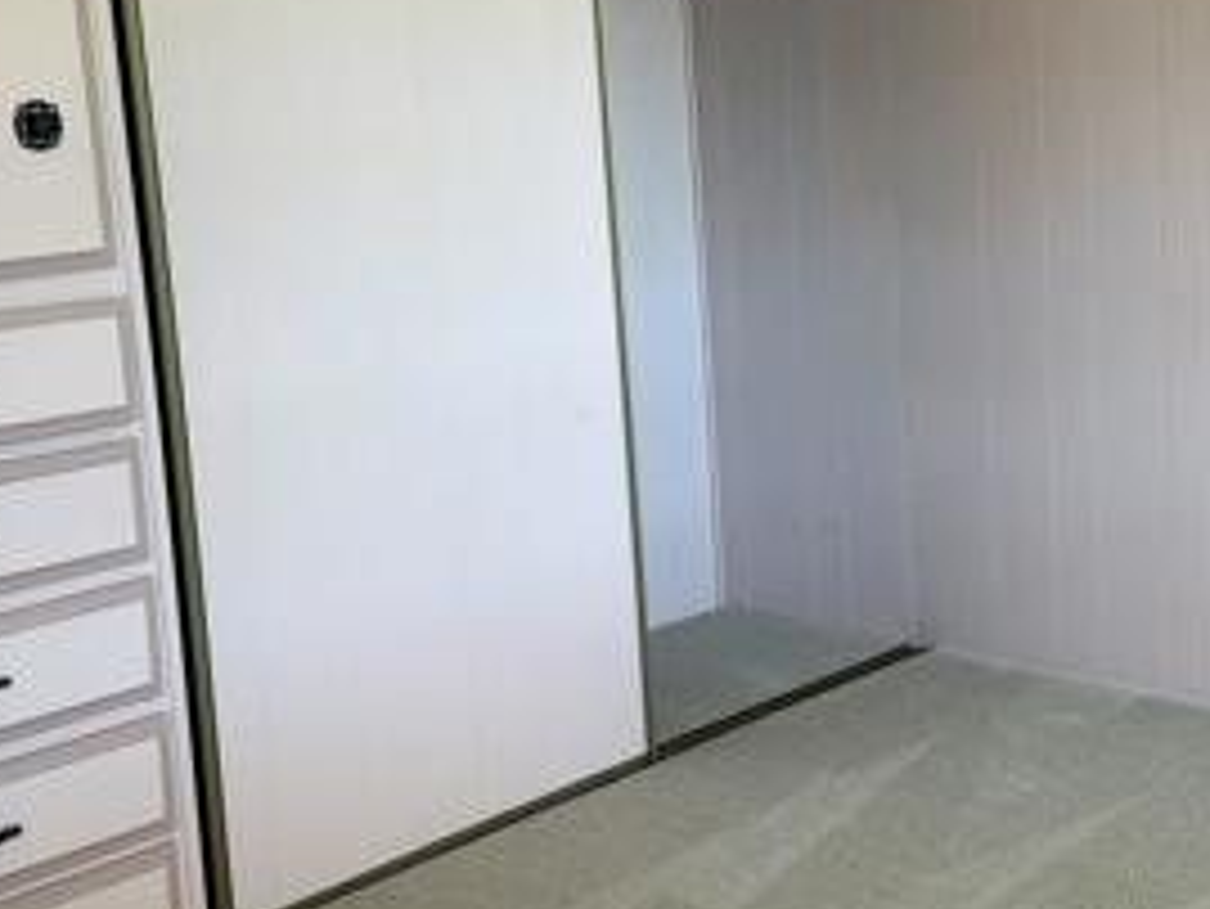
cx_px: 792
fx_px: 1993
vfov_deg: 25.6
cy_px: 364
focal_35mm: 57
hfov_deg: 33.5
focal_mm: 6.76
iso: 125
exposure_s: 1/121
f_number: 1.78
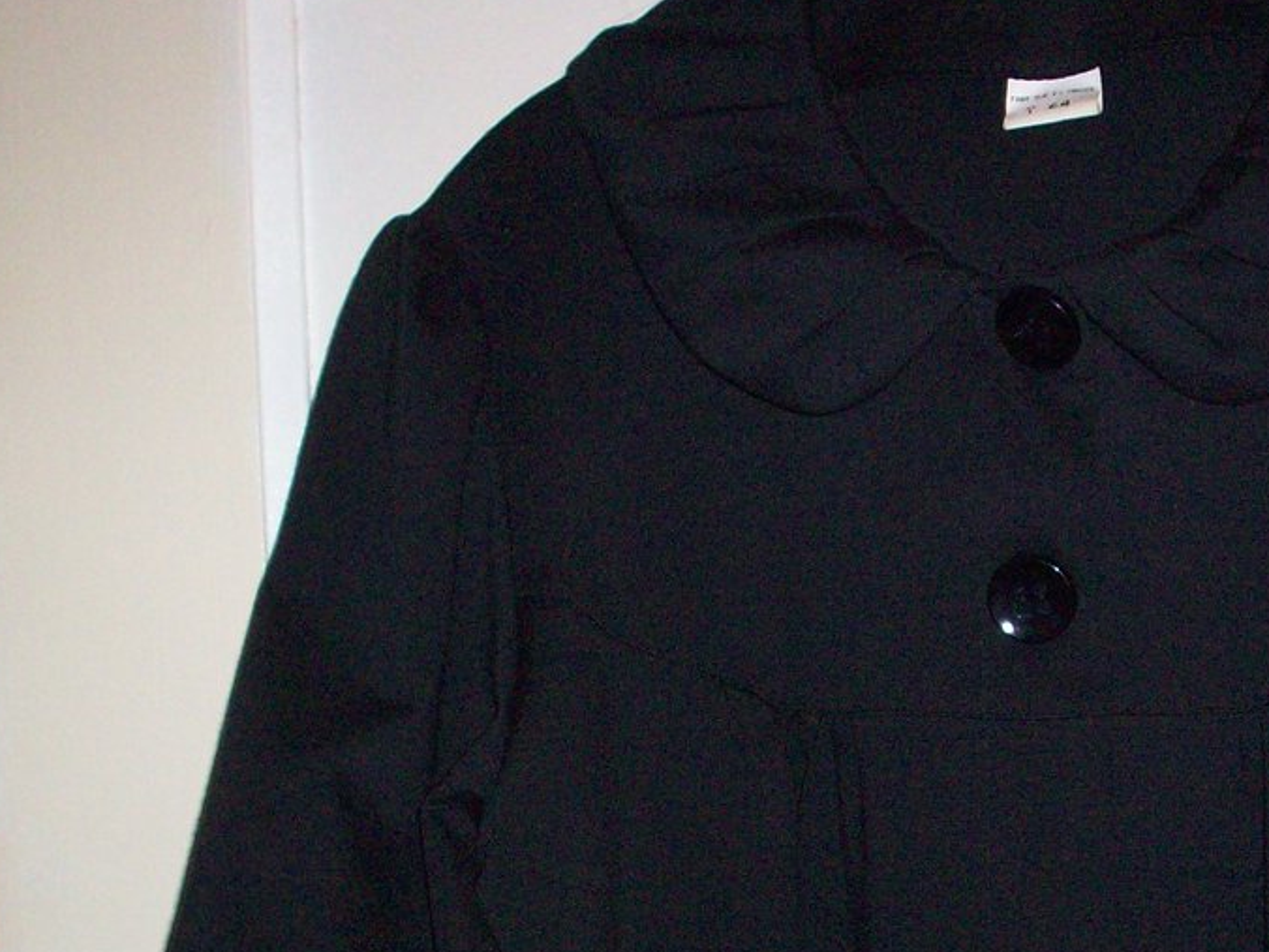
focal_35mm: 73
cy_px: 822
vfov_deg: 19.9
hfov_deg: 26.3
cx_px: 956
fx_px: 2676
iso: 200
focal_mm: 6.2
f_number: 2.8
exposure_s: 1/64
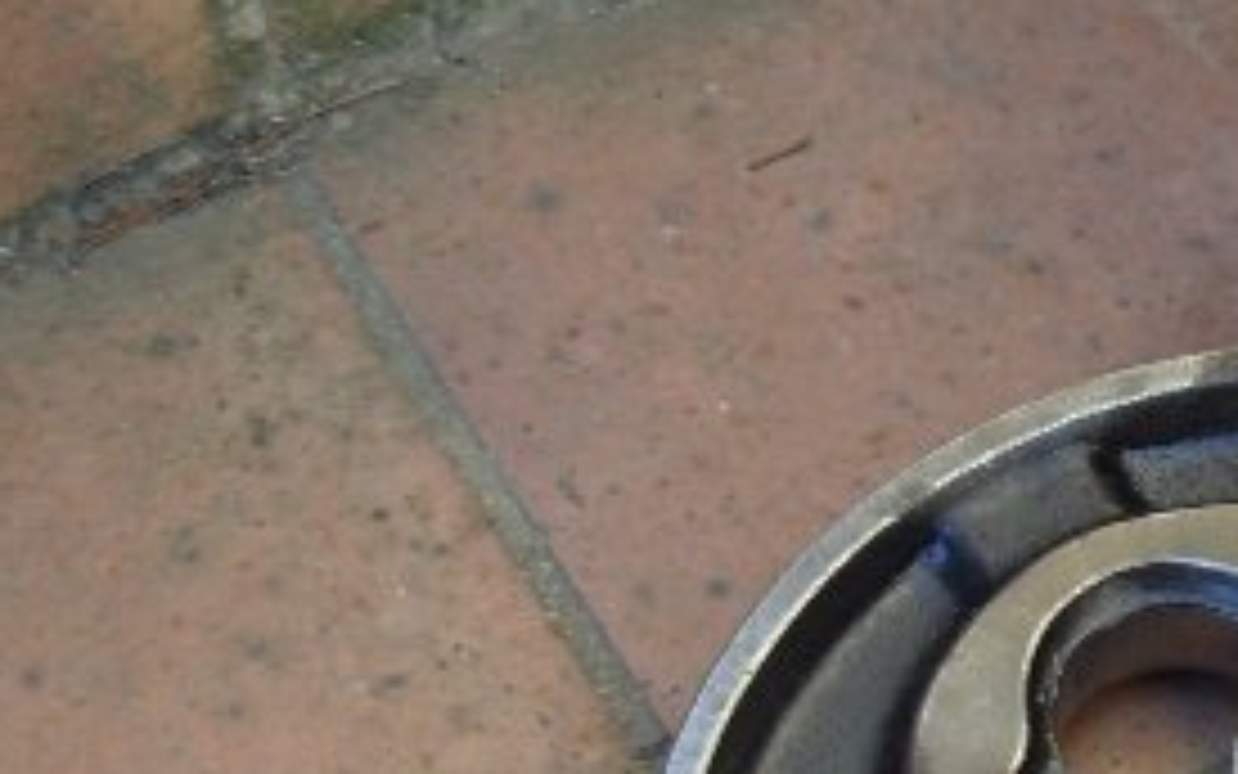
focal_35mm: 117
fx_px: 3948
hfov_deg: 16.9
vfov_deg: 11.2
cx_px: 1562
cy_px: 477
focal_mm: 6.3
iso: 50
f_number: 2.9
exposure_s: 1/58.7
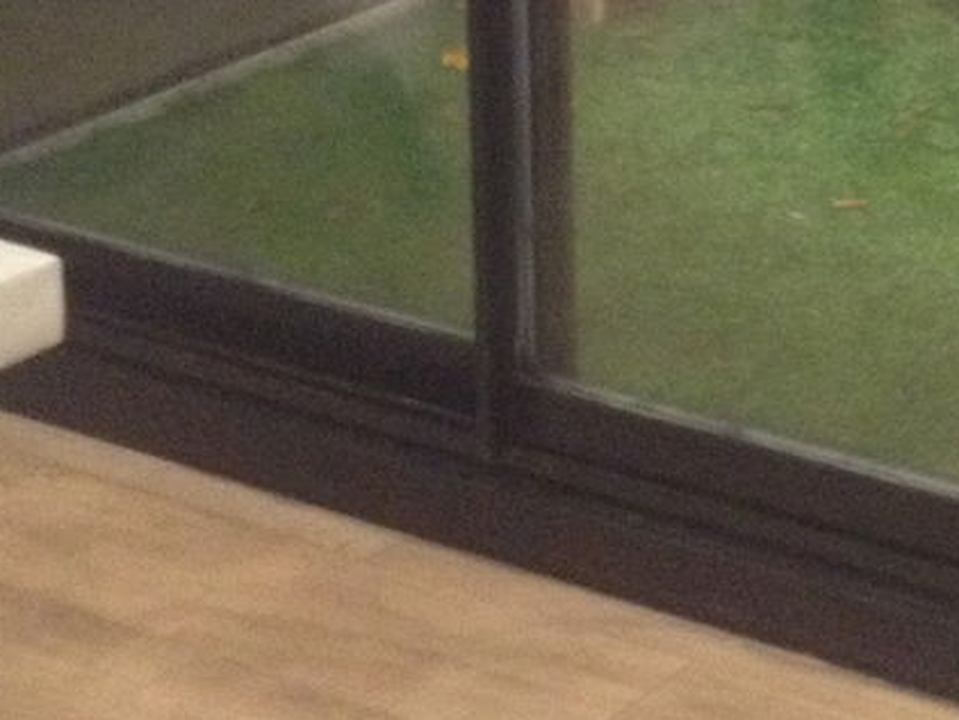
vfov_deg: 10.8
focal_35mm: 133
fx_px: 3686
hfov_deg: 14.2
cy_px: -310
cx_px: 1241
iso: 320
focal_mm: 4.28
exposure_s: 1/15
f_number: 2.4
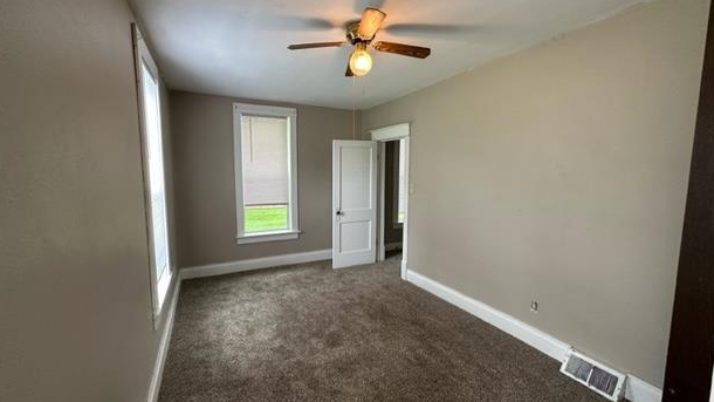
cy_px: 199
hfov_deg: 99.3
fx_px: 303
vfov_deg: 67.1
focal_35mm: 16
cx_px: 343
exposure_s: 1/60
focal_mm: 2.22
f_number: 2.2
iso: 160
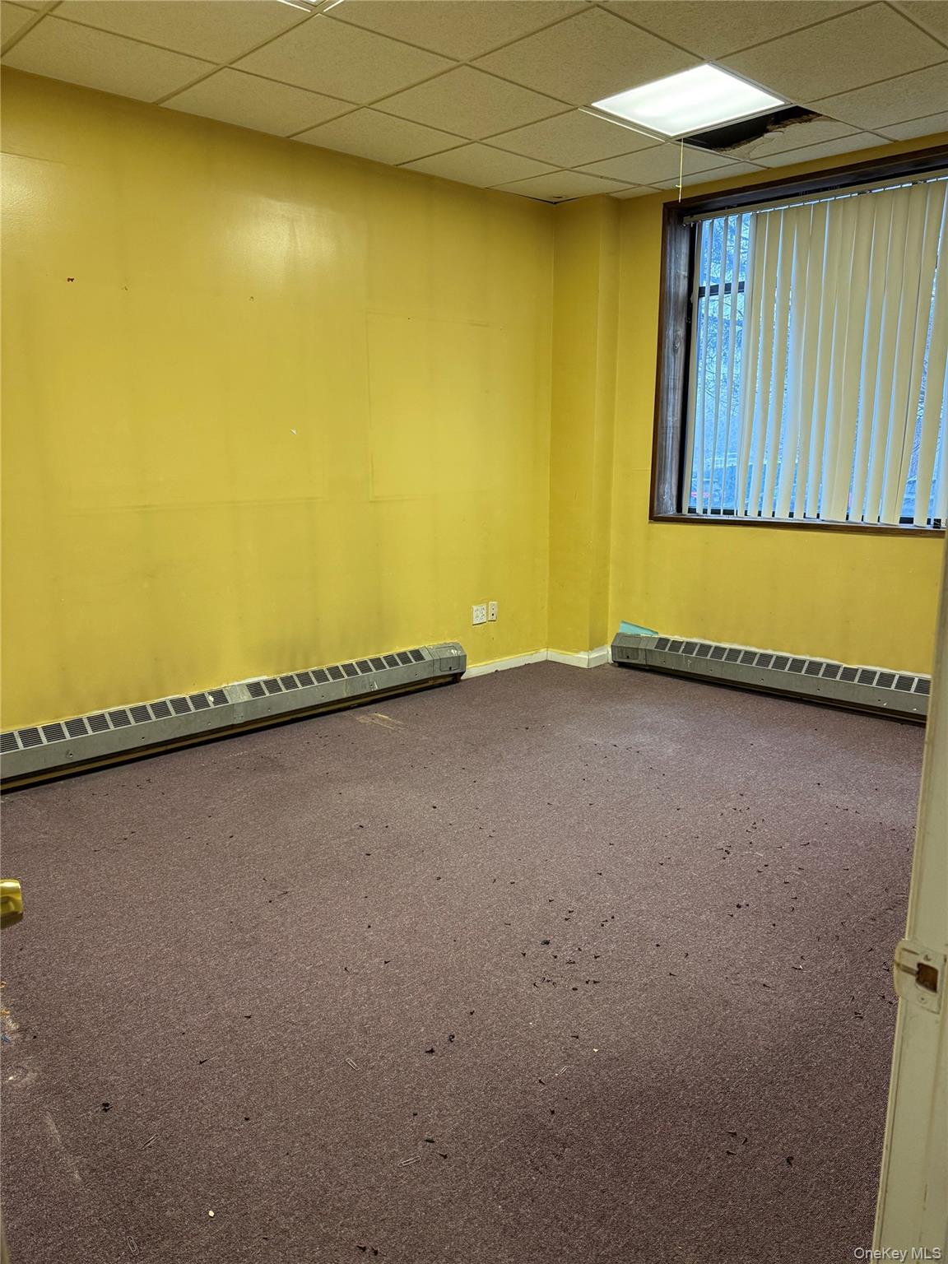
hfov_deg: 56.8
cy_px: 632
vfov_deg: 71.6
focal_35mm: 24
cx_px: 474
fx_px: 876
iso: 250
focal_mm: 6.76
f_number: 1.78
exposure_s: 1/60
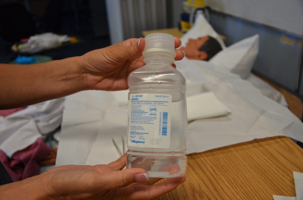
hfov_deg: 51.4
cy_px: 100
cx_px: 152
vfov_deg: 35.3
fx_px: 315
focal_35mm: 38
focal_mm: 25
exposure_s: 1/60
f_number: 4
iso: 720
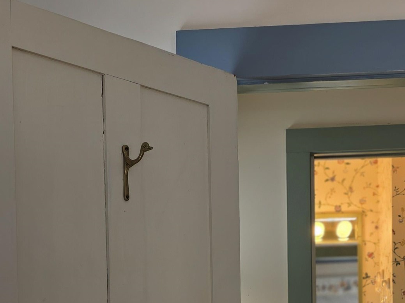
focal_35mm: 68
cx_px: 243
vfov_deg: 20.6
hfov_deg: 28.5
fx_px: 795
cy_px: 335
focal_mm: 6.3
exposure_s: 1/120
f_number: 1.7
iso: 40
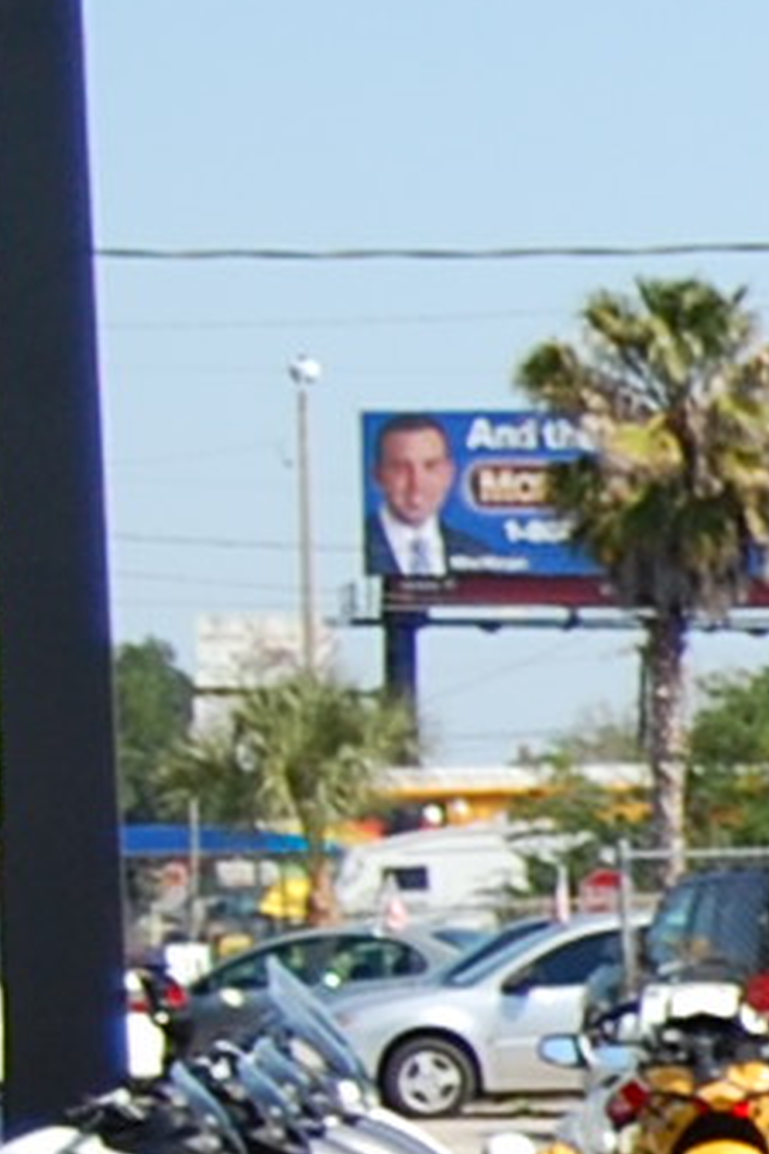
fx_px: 10317
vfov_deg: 6.4
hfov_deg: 4.0
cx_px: 2863
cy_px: 1285
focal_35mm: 322
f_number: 4.5
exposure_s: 1/800
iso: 200
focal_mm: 32
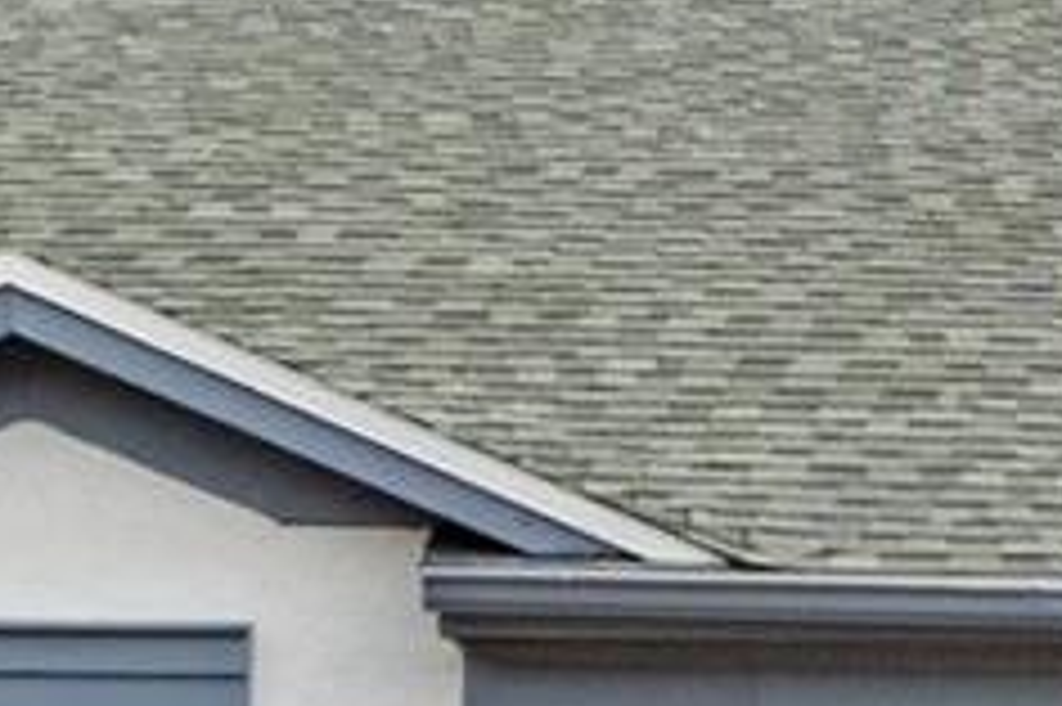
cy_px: 1142
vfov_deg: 7.3
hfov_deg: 10.3
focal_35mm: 183
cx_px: 2133
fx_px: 5395
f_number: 8
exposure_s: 1/320
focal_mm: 18
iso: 320
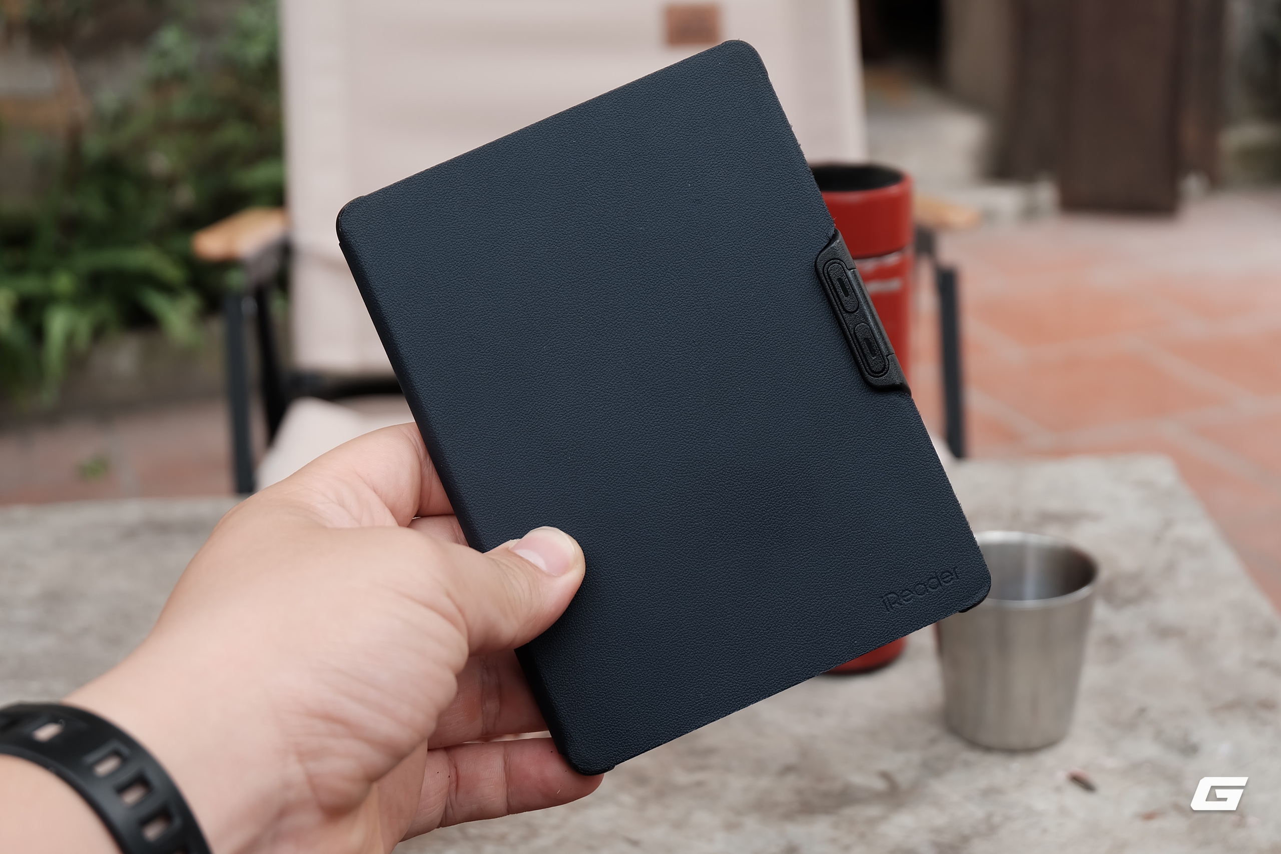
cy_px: 427
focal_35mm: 56
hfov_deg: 35.6
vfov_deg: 24.2
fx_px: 1993
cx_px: 640
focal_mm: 37.1
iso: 200
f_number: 5.3
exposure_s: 1/100
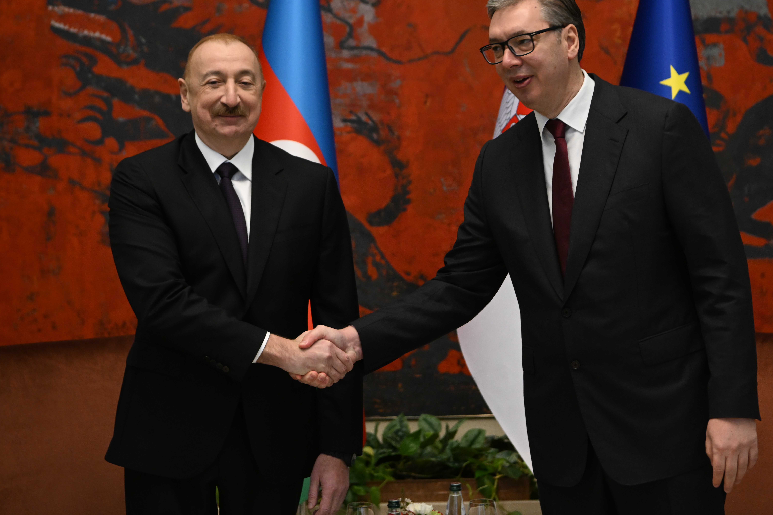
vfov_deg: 14.4
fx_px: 2040
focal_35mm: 95
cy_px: 226
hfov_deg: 21.4
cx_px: 475
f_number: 4
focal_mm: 70
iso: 2000
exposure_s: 1/250
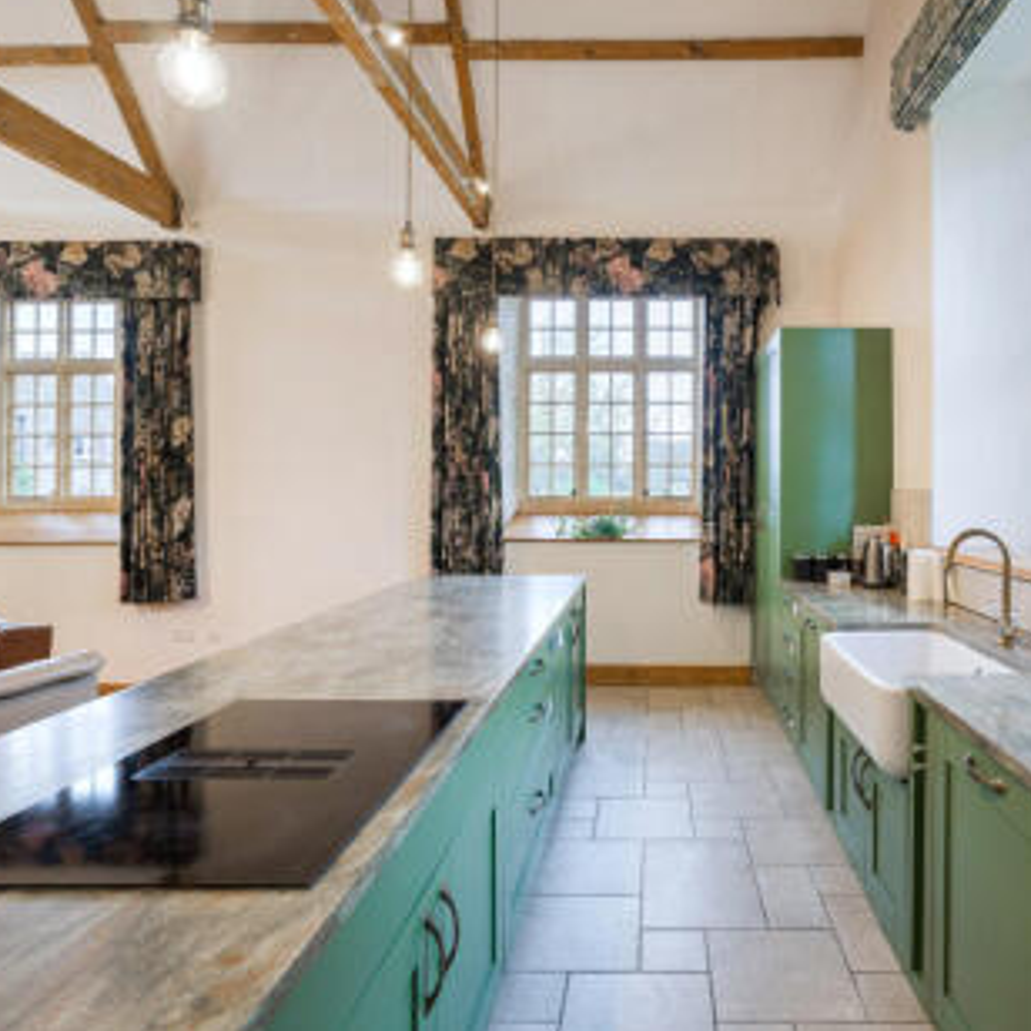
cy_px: 510
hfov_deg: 70.5
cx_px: 669
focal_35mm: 21
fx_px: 708
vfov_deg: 72.1
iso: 640
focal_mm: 16
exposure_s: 1/8
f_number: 8
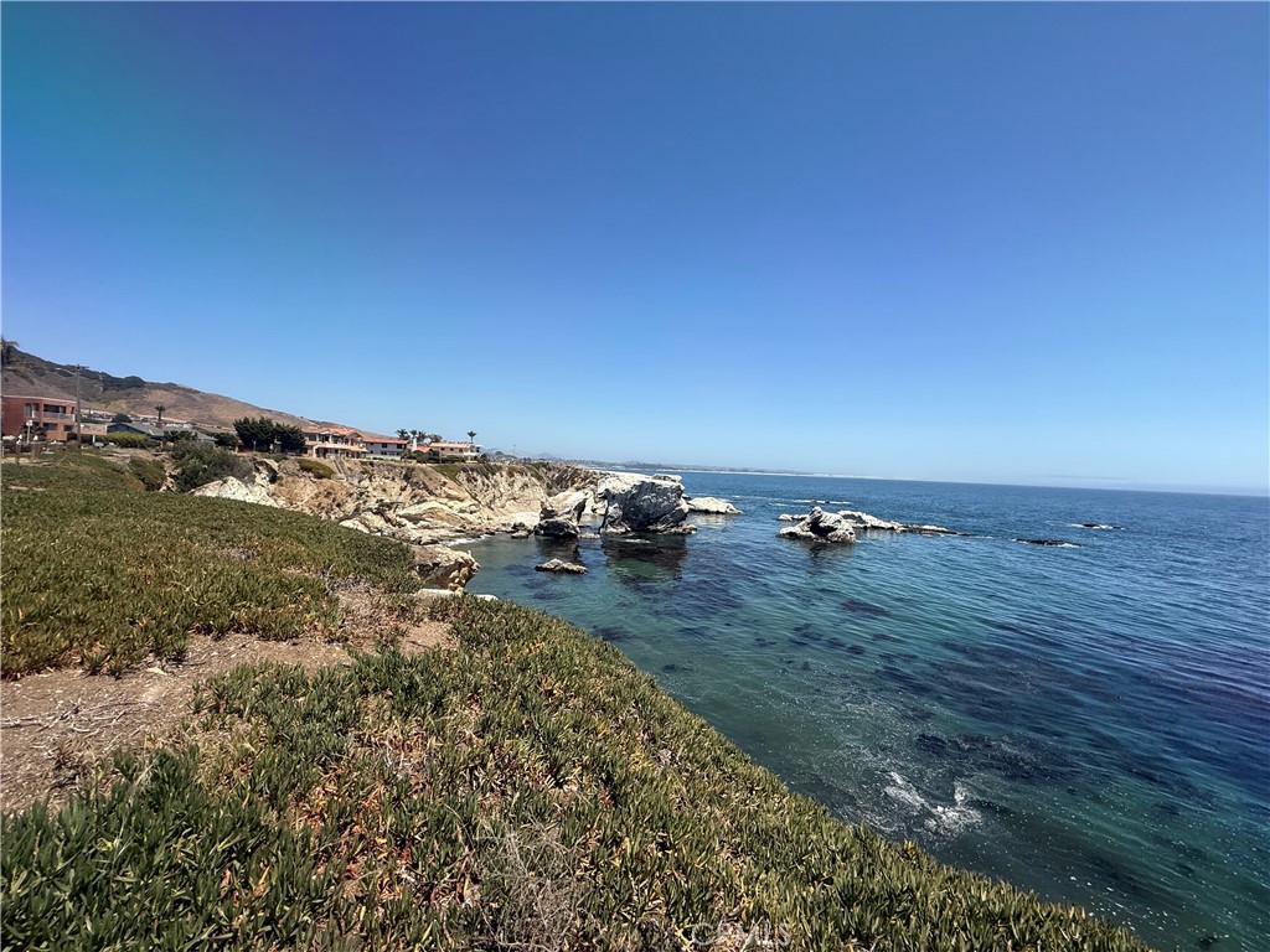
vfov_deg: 85.7
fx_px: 514
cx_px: 635
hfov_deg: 102.1
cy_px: 476
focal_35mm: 14
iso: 50
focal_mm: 2.22
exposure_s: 1/2237
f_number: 2.2
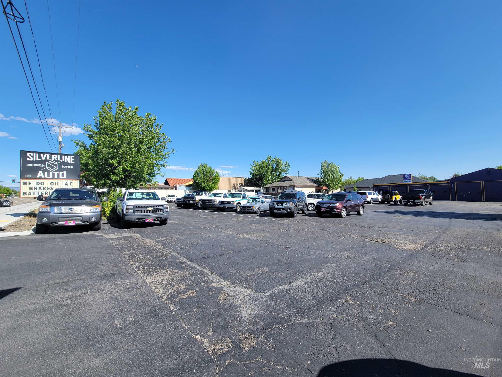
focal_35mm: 13
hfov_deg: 106.2
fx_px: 189
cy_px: 188
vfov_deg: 89.9
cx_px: 251
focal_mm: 2.2
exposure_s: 1/1186
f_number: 2.2
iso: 50
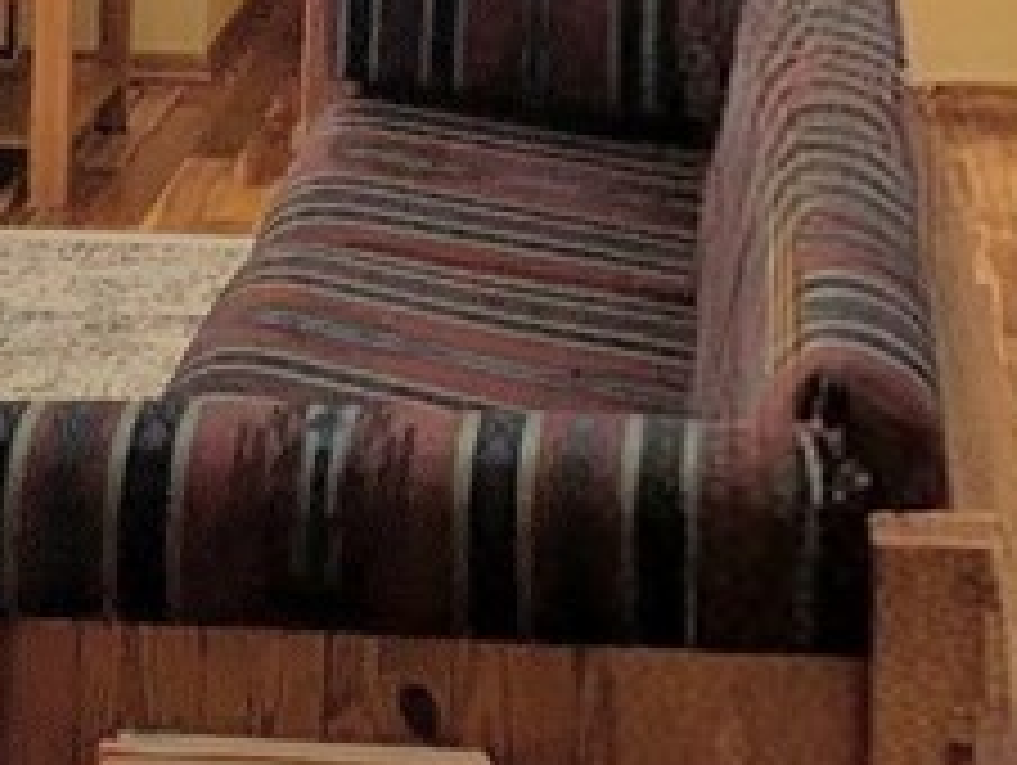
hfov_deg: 19.8
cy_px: -698
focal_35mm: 99
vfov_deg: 13.2
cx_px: 574
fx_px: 2912
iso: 44
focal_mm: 1.83
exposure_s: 1/254
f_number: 2.2
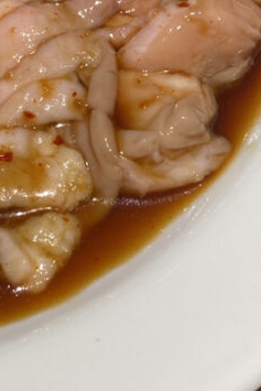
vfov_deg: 25.7
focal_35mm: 78
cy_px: 98
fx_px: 847
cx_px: 48
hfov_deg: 17.4
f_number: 1.8
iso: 80
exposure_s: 1/120
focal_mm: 4.25
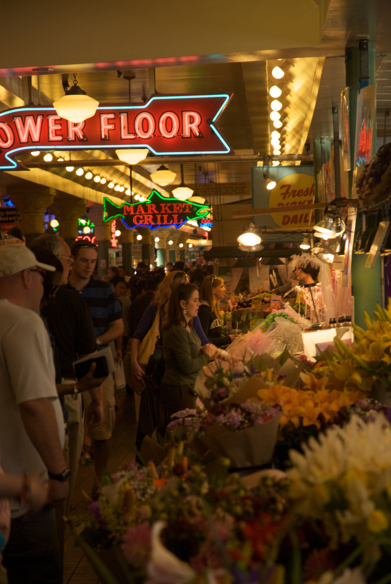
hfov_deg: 13.1
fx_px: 1706
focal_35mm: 105
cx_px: 196
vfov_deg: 19.4
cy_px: 292
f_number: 4.5
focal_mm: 70
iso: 560
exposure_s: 1/30
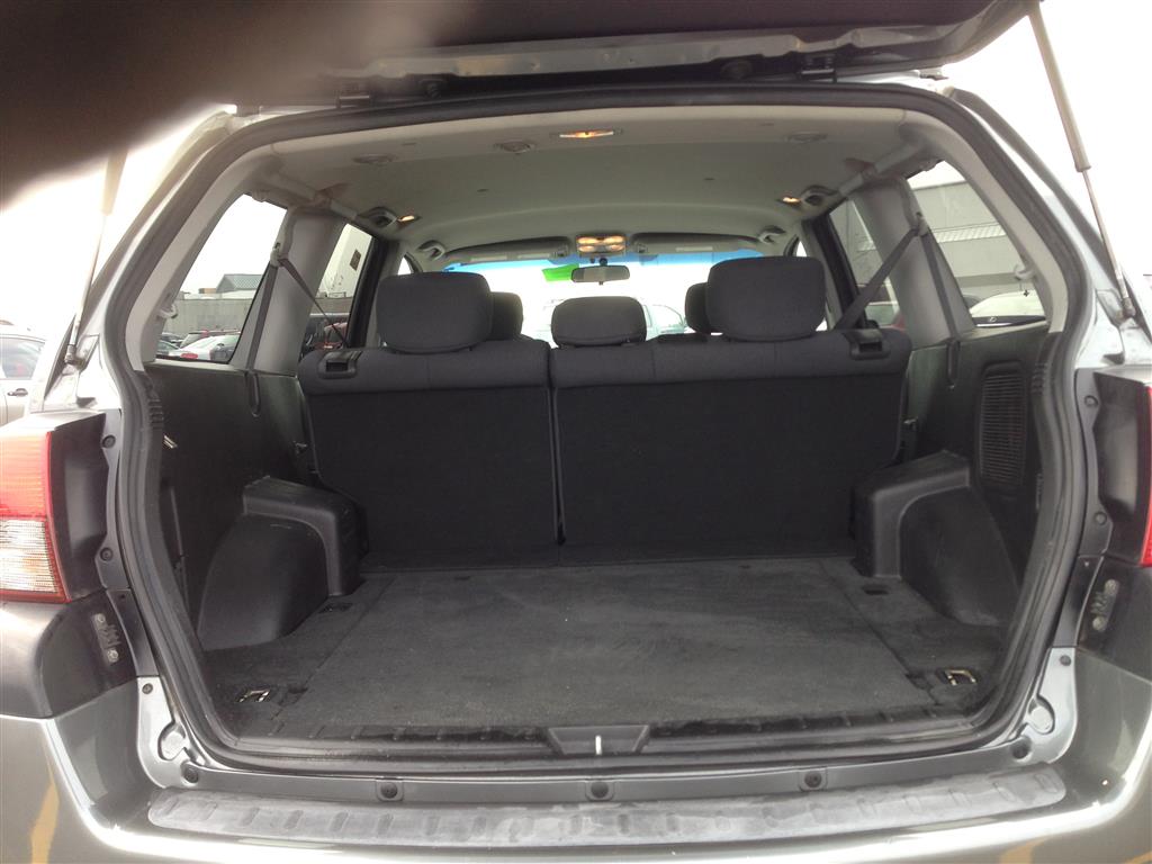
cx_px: 576
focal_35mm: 33
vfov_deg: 42.9
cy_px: 432
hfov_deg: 55.4
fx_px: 1098
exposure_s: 1/120
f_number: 2.4
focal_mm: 4.13
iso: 50
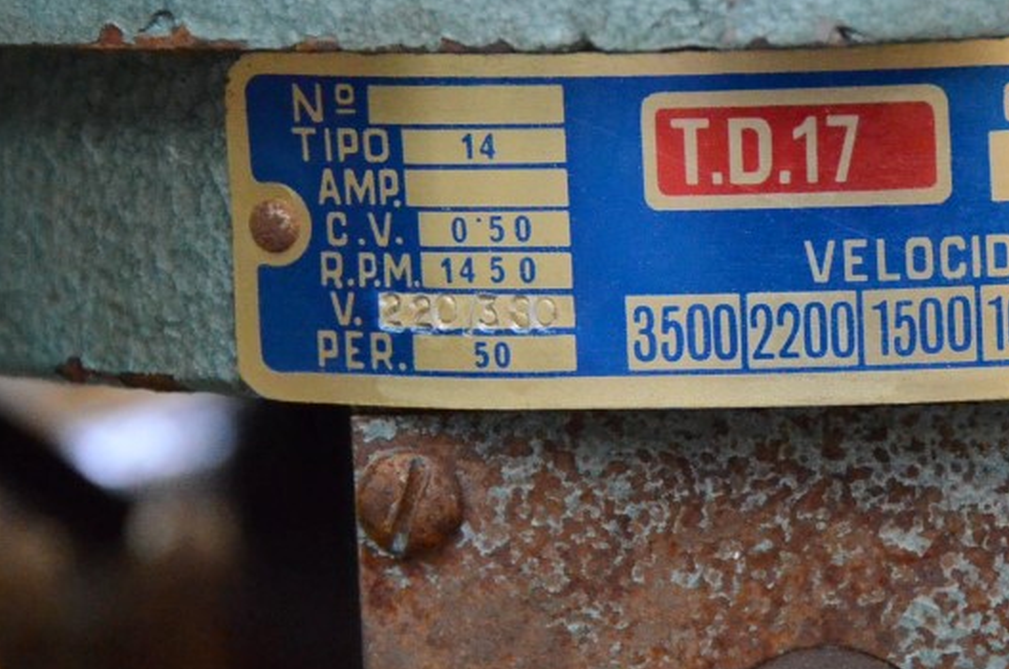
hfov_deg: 9.5
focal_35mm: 216
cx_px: 912
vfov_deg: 6.3
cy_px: 304
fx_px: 6043
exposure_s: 1/400
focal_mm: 70
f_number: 5
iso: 6400
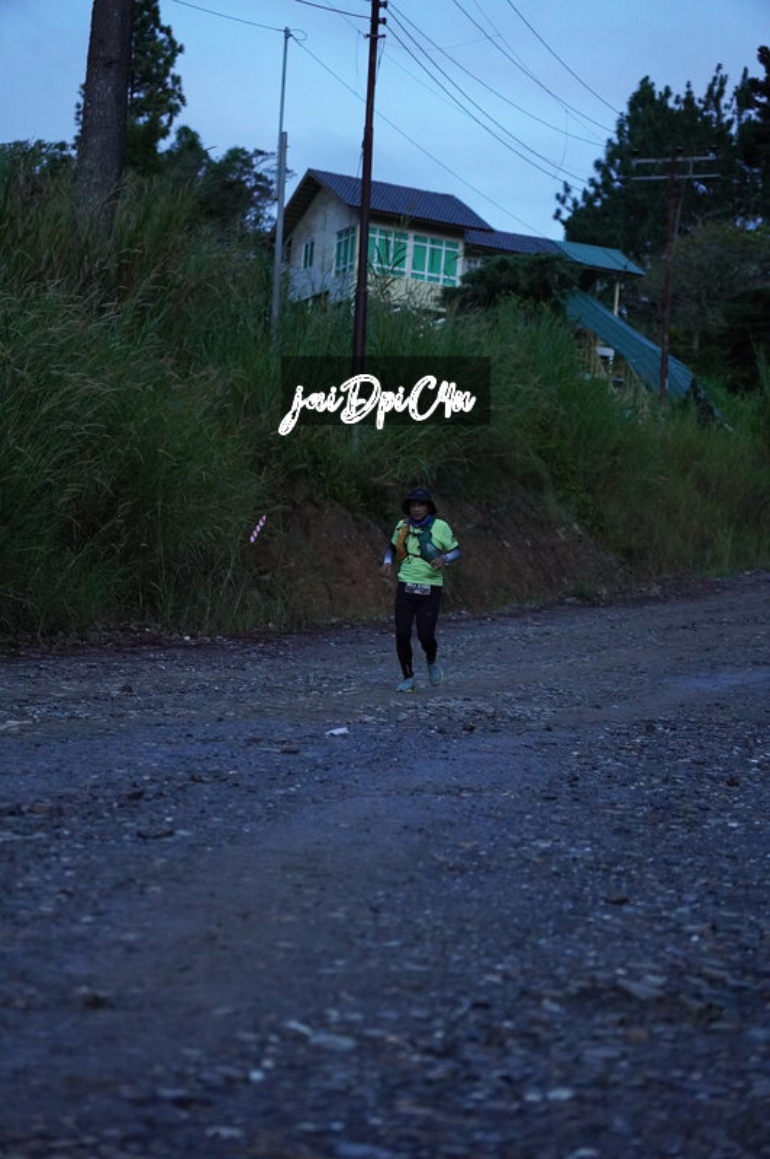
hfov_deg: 13.0
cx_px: 385
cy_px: 580
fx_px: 3376
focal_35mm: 105
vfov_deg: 19.5
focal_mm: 70
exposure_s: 1/500
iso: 3200
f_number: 2.8
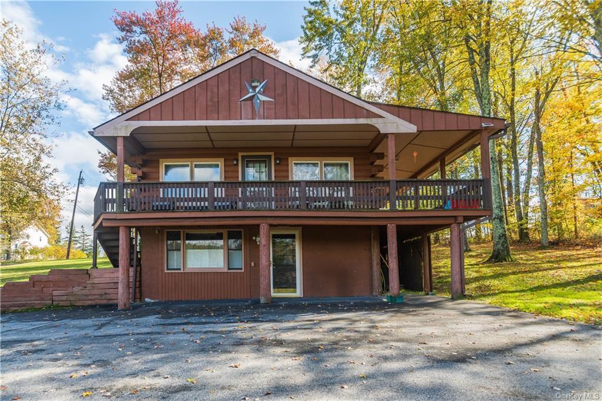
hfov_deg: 86.9
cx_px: 301
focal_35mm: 19
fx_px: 318
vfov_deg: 64.5
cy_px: 200
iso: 100
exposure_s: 1/160
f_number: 6.3
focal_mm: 13
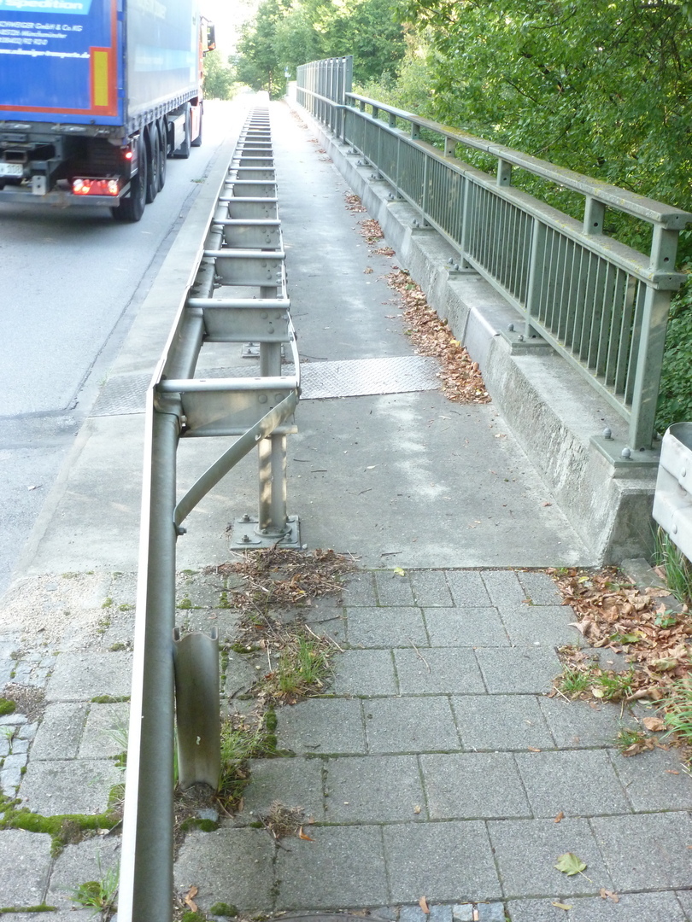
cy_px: 461
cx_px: 346
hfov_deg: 37.7
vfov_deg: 49.0
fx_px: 1013
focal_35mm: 38
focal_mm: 6.8
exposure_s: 1/60
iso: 320
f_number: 3.8
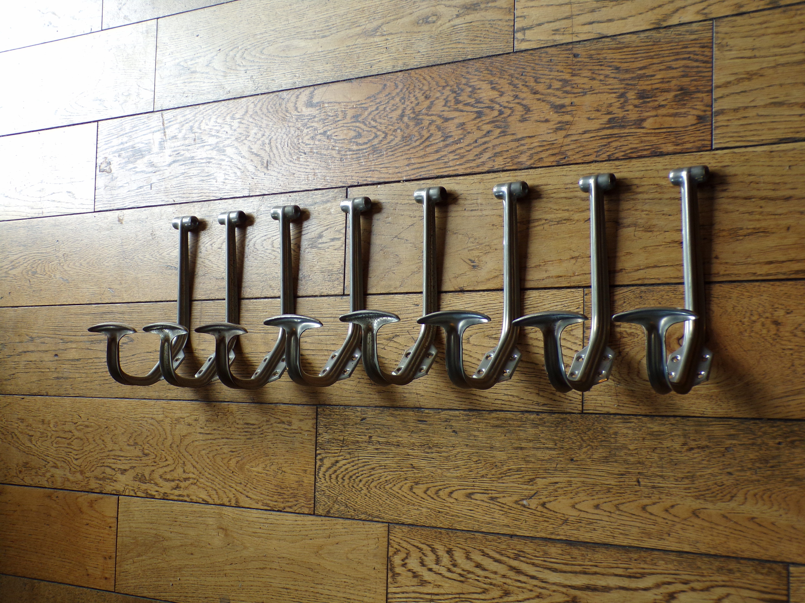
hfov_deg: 44.8
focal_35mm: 42
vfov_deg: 34.3
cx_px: 402
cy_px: 302
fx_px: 977
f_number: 3.4
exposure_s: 1/34
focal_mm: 7.6
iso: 80
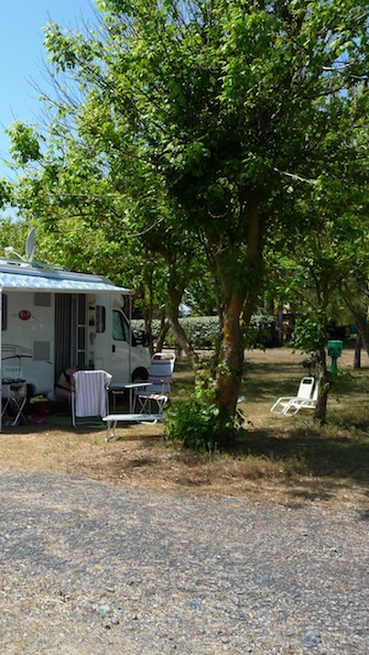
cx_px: 46
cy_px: 329
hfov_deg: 28.1
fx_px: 713
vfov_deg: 49.4
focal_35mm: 41
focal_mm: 4.7
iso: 100
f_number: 3.3
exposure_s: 1/800
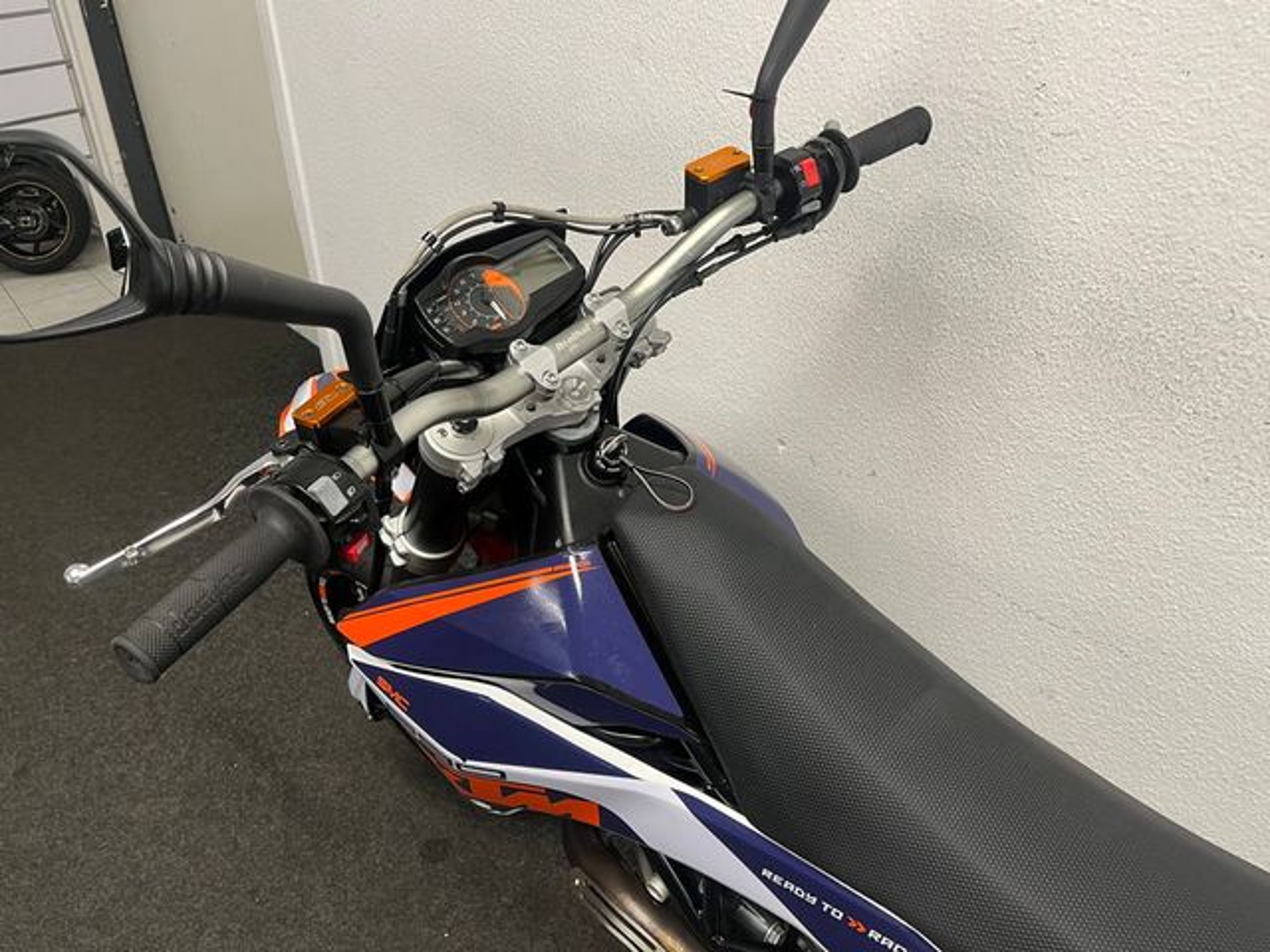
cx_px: 635
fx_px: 954
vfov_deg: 53.1
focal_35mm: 26
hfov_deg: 67.3
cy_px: 476
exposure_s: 1/50
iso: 80
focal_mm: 5.1
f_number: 1.6
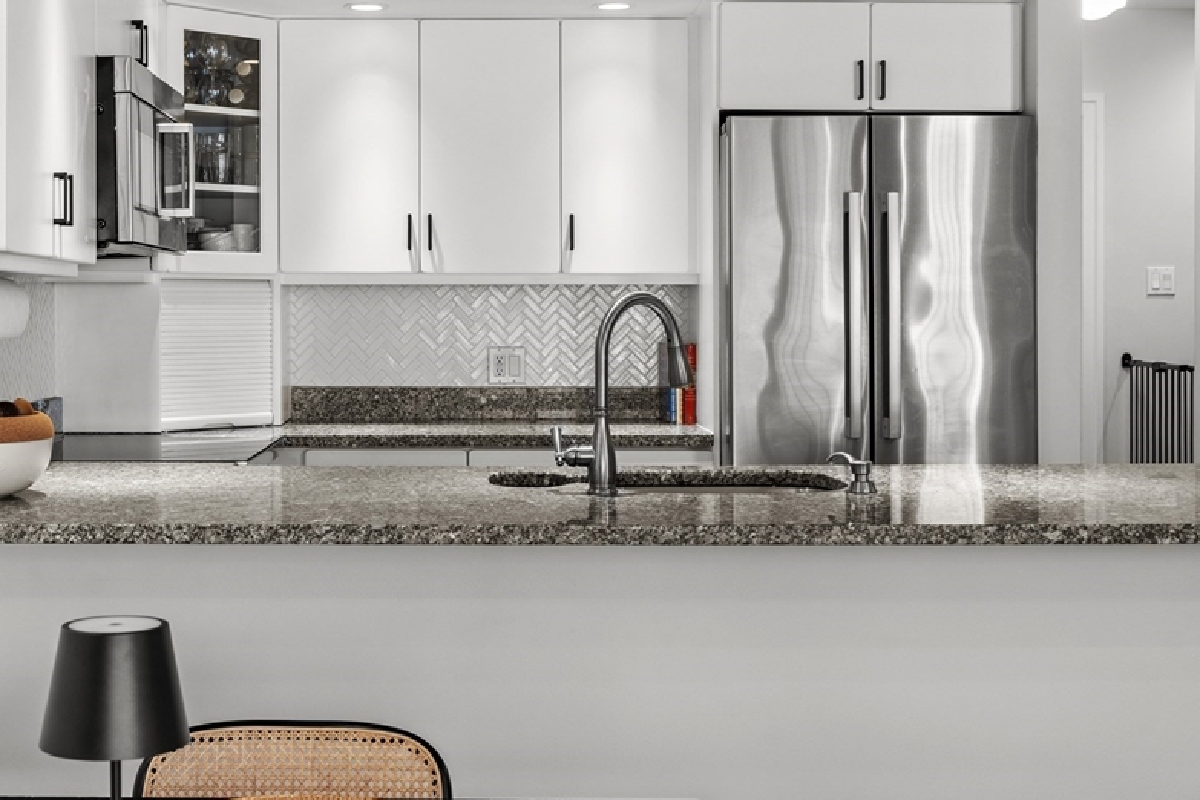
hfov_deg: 38.6
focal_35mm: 51
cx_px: 454
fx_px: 1700
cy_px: 293
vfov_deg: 26.4
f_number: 9
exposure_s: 1.3
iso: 200
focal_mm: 26
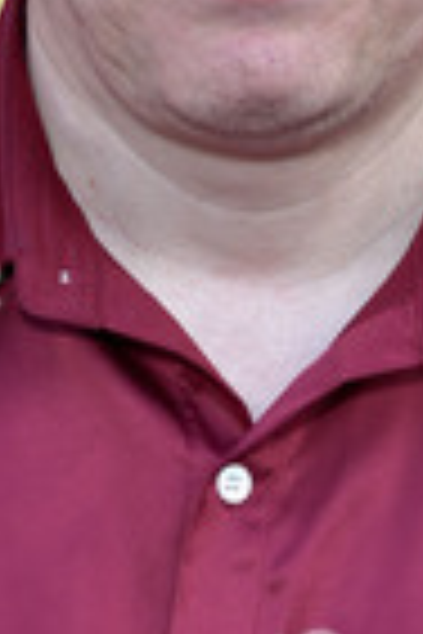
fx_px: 5234
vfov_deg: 6.9
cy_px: 63
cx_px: 263
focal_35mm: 297
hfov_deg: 4.6
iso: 250
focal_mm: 105
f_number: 6.3
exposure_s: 1/200
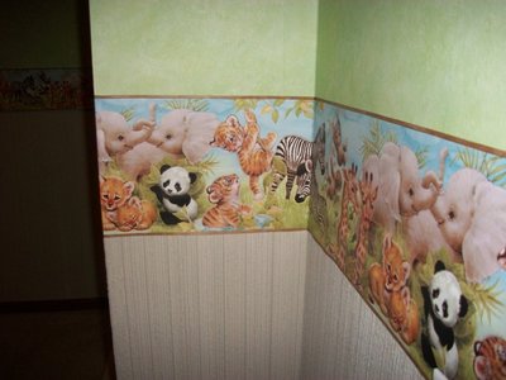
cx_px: 253
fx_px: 468
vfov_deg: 44.2
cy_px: 190
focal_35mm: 32
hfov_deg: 56.8
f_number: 2.9
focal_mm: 5.7
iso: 80
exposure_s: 1/30
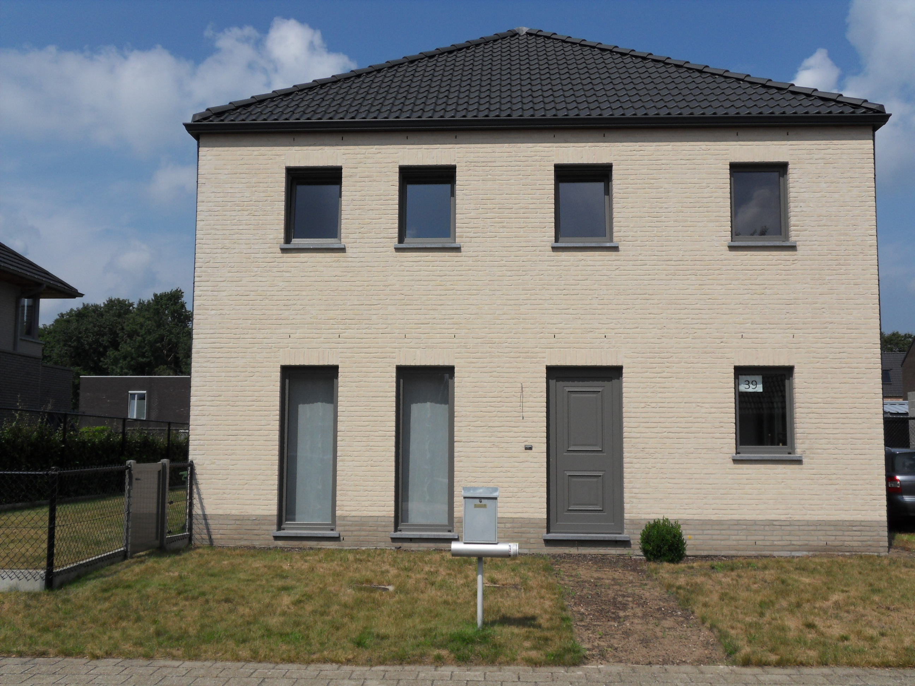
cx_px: 458
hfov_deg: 51.4
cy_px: 343
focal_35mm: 36
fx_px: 952
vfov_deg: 39.7
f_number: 8.7
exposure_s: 1/350
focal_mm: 6.3
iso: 80
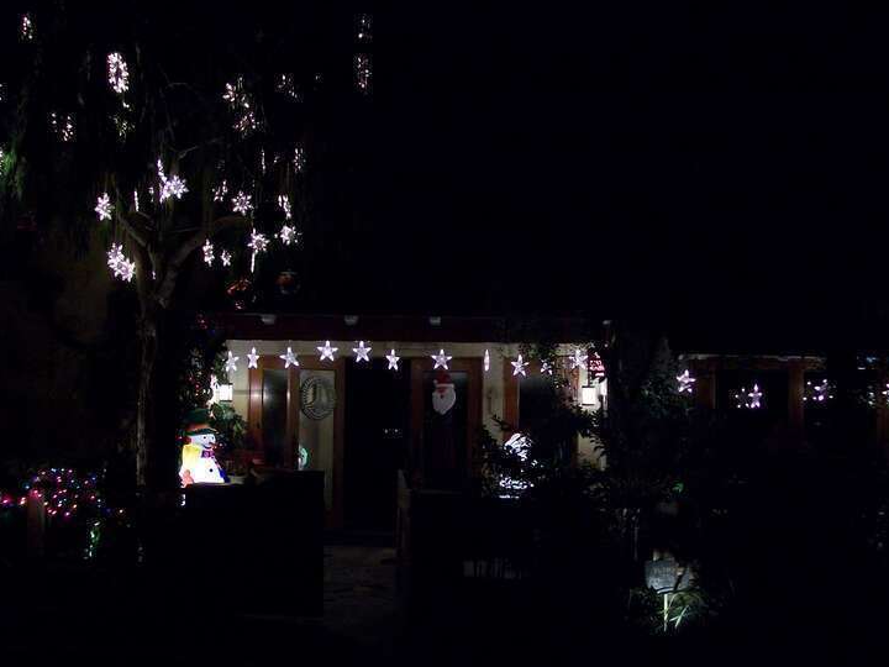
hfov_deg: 46.8
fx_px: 1027
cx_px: 452
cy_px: 364
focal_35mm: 40
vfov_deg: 35.9
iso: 200
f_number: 2.7
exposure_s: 1/8
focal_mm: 6
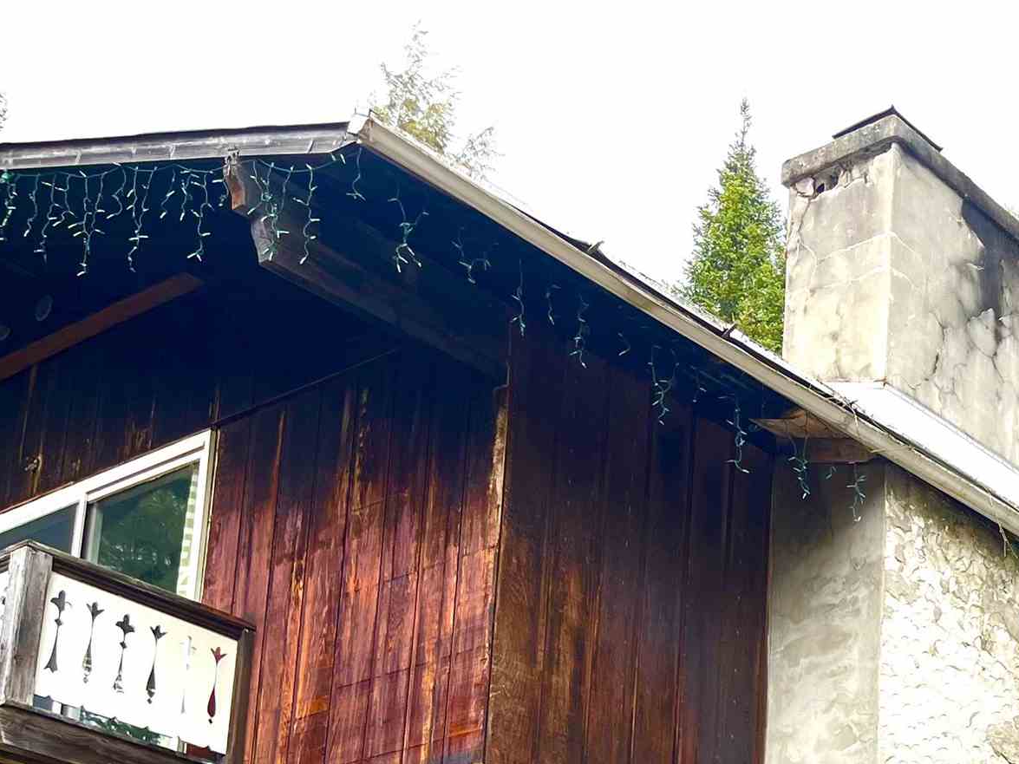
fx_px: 2002
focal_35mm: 68
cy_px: 987
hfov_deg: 25.4
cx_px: 1248
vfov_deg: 19.9
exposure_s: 1/273
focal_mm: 5.1
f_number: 1.6
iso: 40
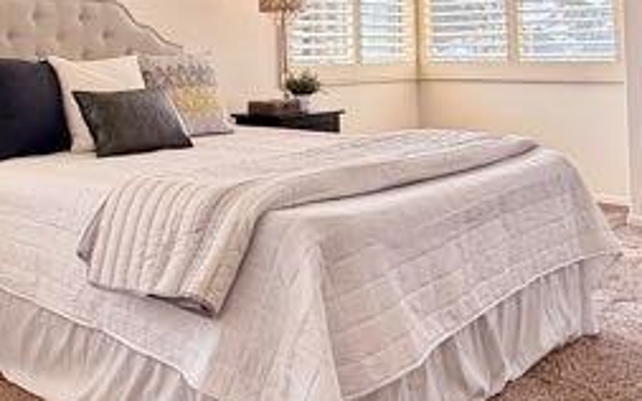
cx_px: 284
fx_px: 857
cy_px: -32
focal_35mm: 49
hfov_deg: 41.0
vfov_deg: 24.7
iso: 64
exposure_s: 1/253
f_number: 2.2
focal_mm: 2.22
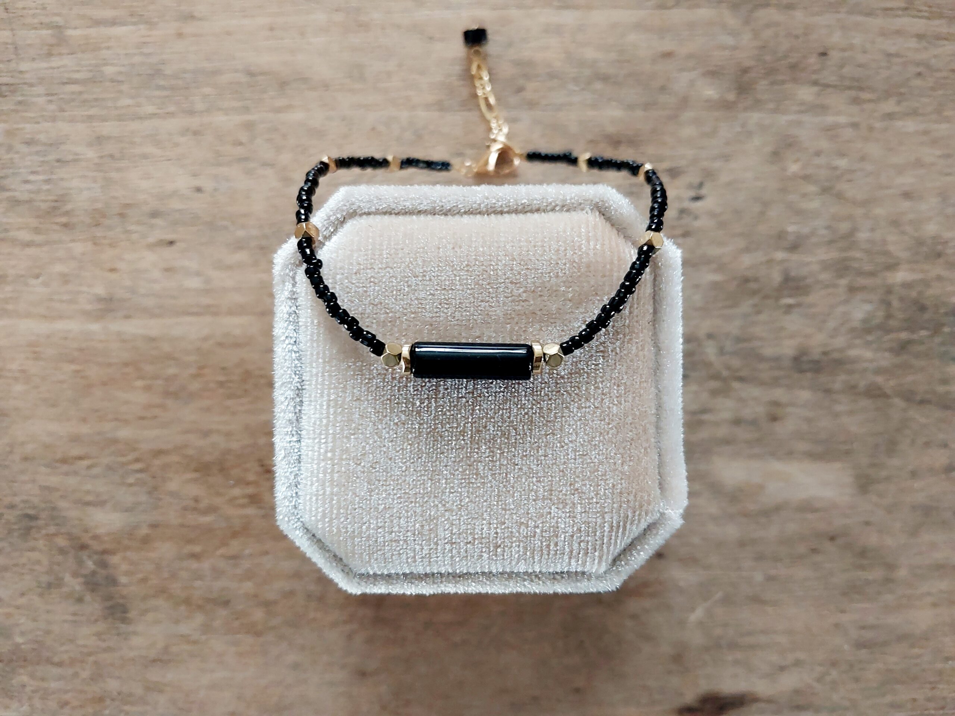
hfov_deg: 60.0
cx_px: 478
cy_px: 358
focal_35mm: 30
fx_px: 828
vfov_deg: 46.8
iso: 400
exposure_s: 1/50
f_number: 1.8
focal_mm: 4.6
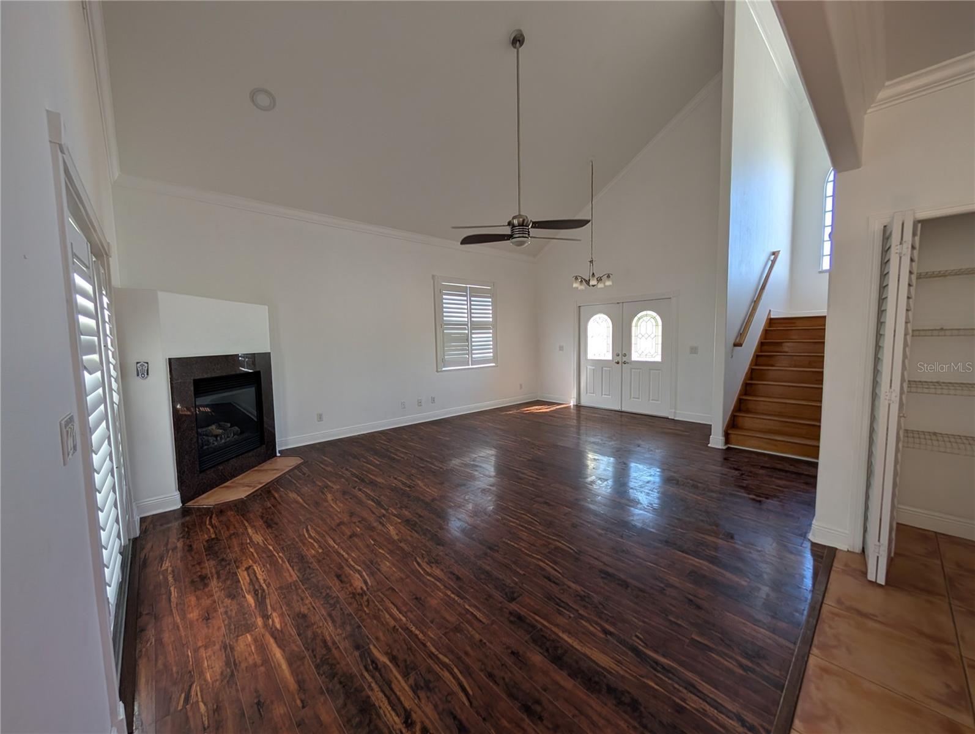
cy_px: 367
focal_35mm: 12
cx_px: 488
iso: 48
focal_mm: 2.02
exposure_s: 1/115
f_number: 1.7
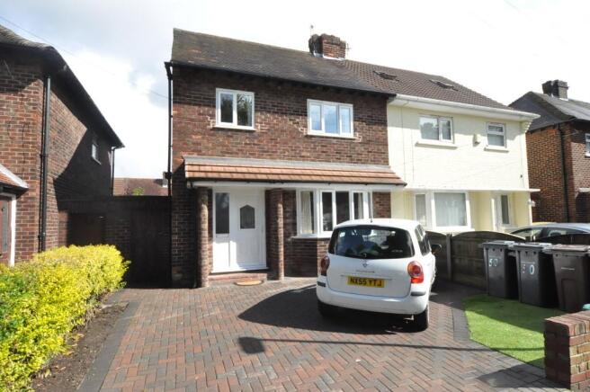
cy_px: 196
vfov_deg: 67.3
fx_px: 295
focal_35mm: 18
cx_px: 295
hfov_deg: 90.1
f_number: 10
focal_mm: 12
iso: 3200
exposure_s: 1/4000
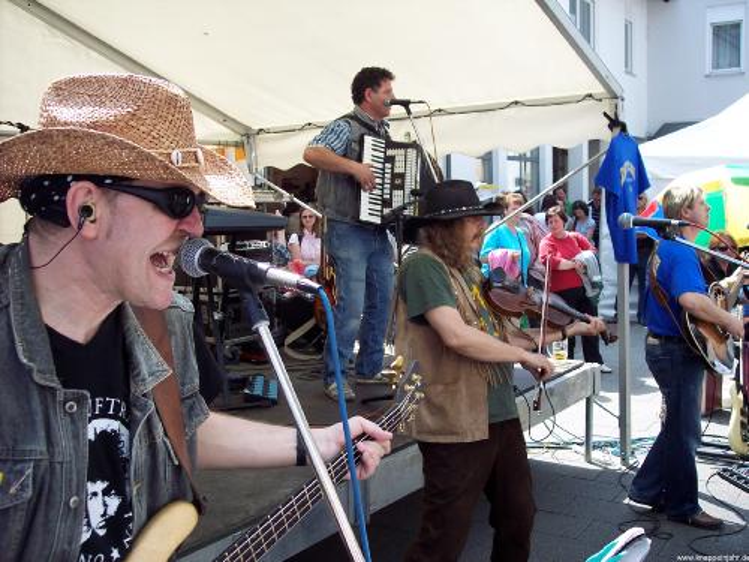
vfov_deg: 36.8
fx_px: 844
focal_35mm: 39
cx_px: 374
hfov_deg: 47.9
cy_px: 281
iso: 100
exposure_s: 1/250
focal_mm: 8
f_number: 3.4
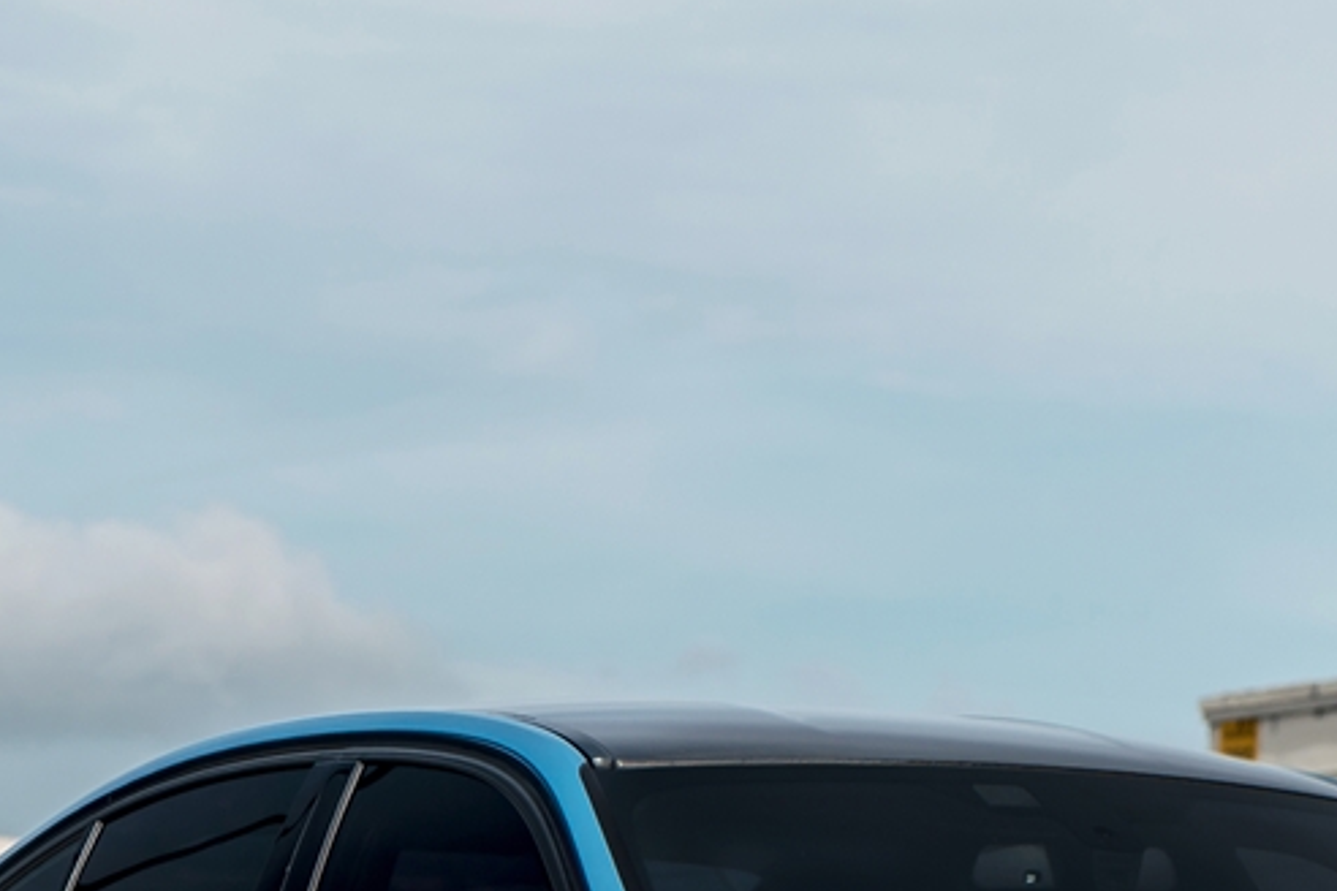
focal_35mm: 273
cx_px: 1035
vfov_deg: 5.0
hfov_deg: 7.5
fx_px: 10138
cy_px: 852
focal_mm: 70
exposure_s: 1/400
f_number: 5
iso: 100
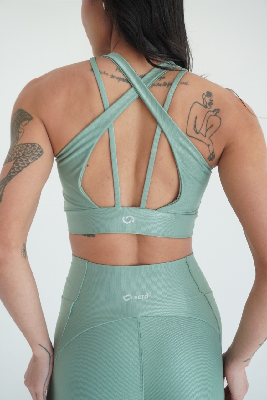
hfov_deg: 34.2
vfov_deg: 49.6
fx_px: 434
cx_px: 134
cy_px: 200
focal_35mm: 39
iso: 500
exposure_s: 1/100
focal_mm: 26
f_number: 5.6
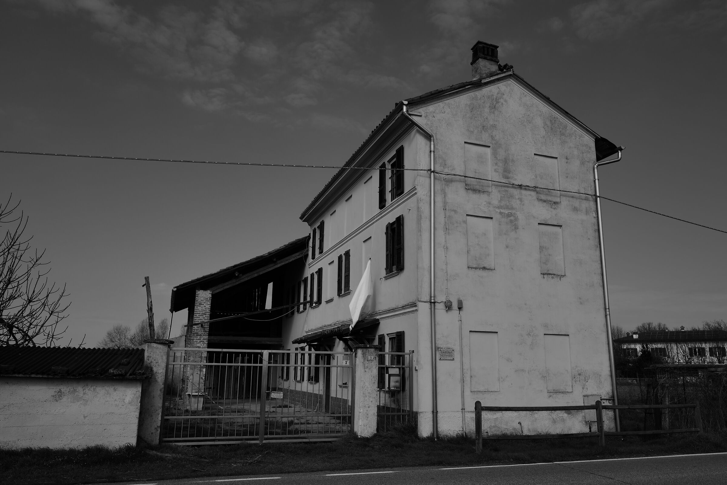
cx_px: 364
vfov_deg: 46.4
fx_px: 566
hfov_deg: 65.5
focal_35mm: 28
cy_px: 242
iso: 100
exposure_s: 1/500
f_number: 9
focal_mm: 28
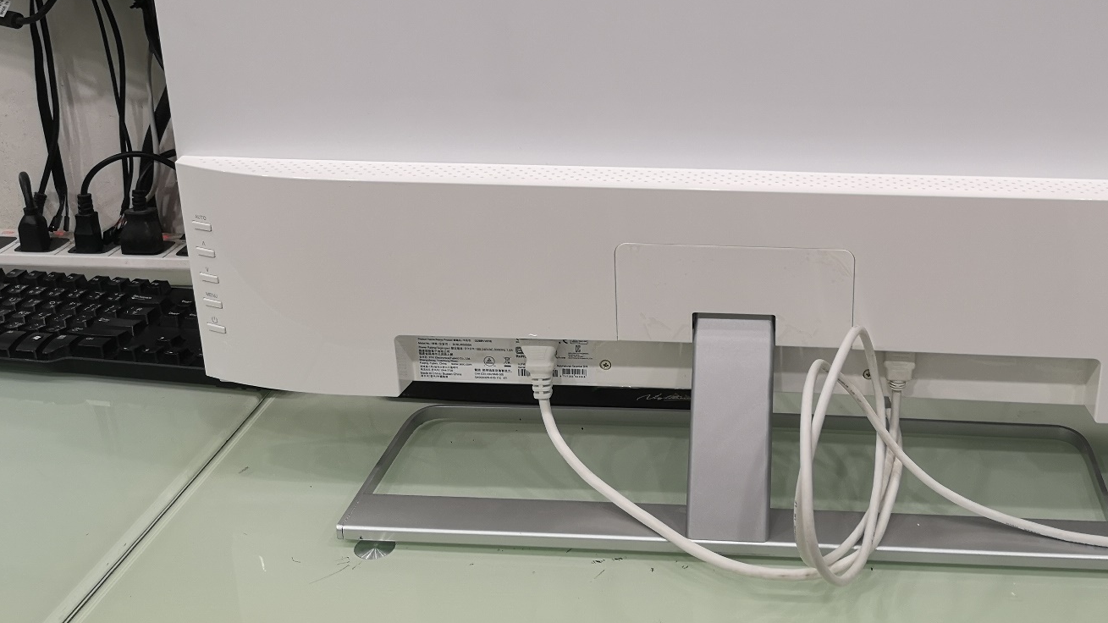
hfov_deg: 48.7
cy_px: 174
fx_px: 1204
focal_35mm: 41
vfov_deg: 28.7
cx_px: 727
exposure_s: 1/50
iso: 100
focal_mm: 3.95
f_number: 1.8
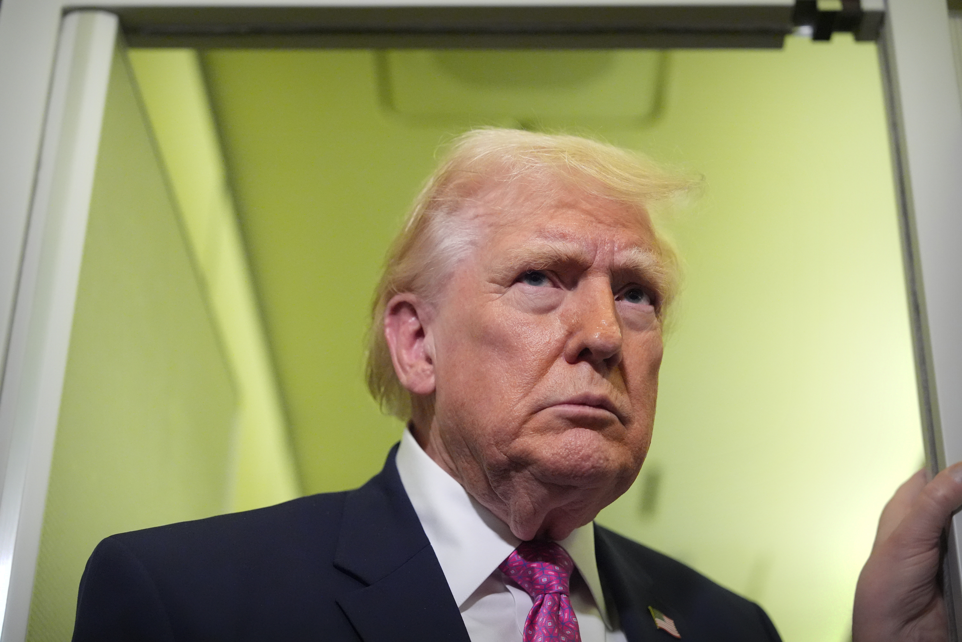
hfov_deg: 30.1
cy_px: 321
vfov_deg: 20.3
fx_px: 1790
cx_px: 481
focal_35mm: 67
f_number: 2.8
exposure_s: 1/250
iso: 8000
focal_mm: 67
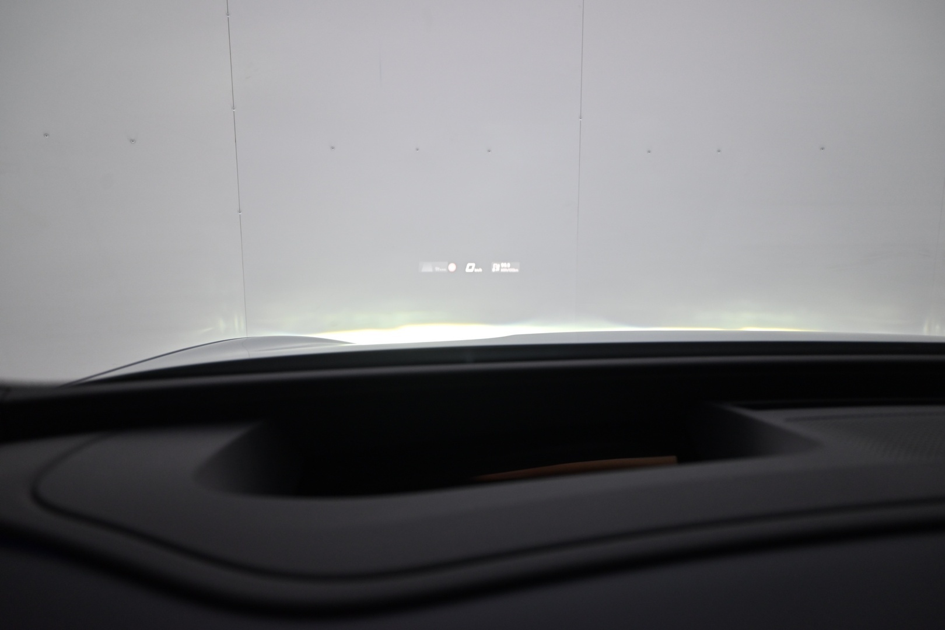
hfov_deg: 73.7
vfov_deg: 53.1
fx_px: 630
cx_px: 472
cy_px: 315
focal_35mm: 24
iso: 800
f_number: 4
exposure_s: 1/125
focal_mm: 24
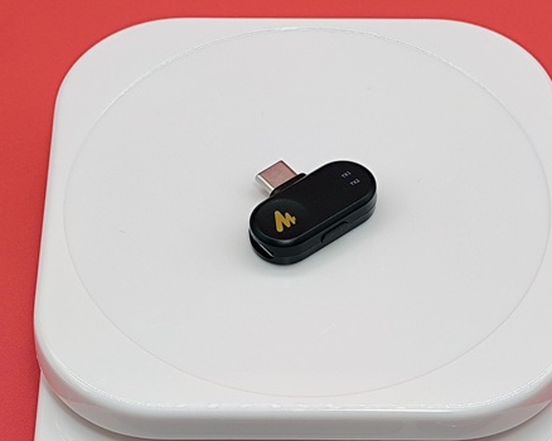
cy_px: 368
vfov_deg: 12.7
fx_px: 1976
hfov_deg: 15.9
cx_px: 295
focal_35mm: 121
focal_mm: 6.14
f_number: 1.65
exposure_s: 1/100
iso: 320
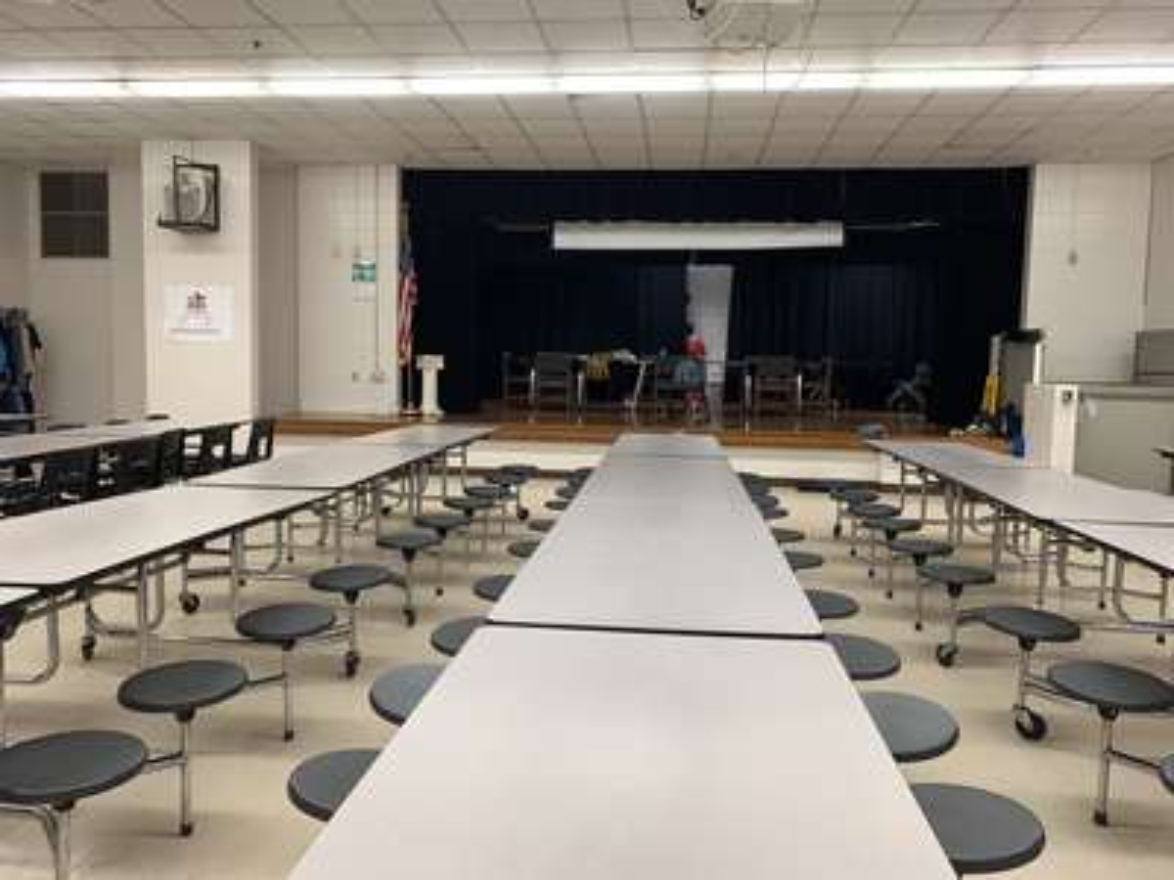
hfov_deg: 67.3
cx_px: 587
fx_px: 882
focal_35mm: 26
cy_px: 440
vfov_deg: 53.1
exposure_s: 1/60
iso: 100
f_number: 1.8
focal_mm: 4.25
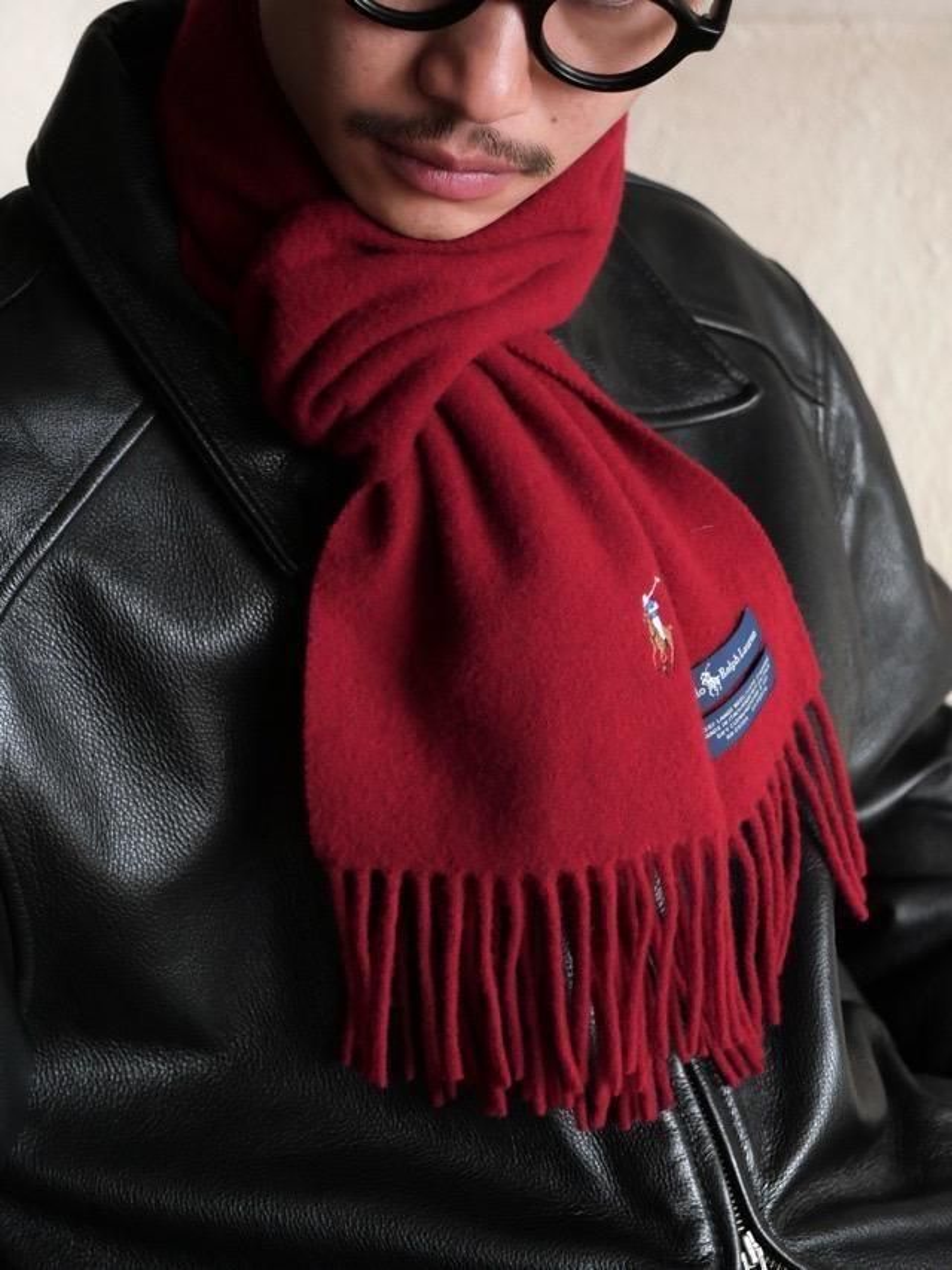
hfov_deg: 17.6
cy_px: 635
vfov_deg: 23.3
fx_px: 3079
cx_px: 476
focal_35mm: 84
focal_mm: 42
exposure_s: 1/100
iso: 1600
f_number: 3.9
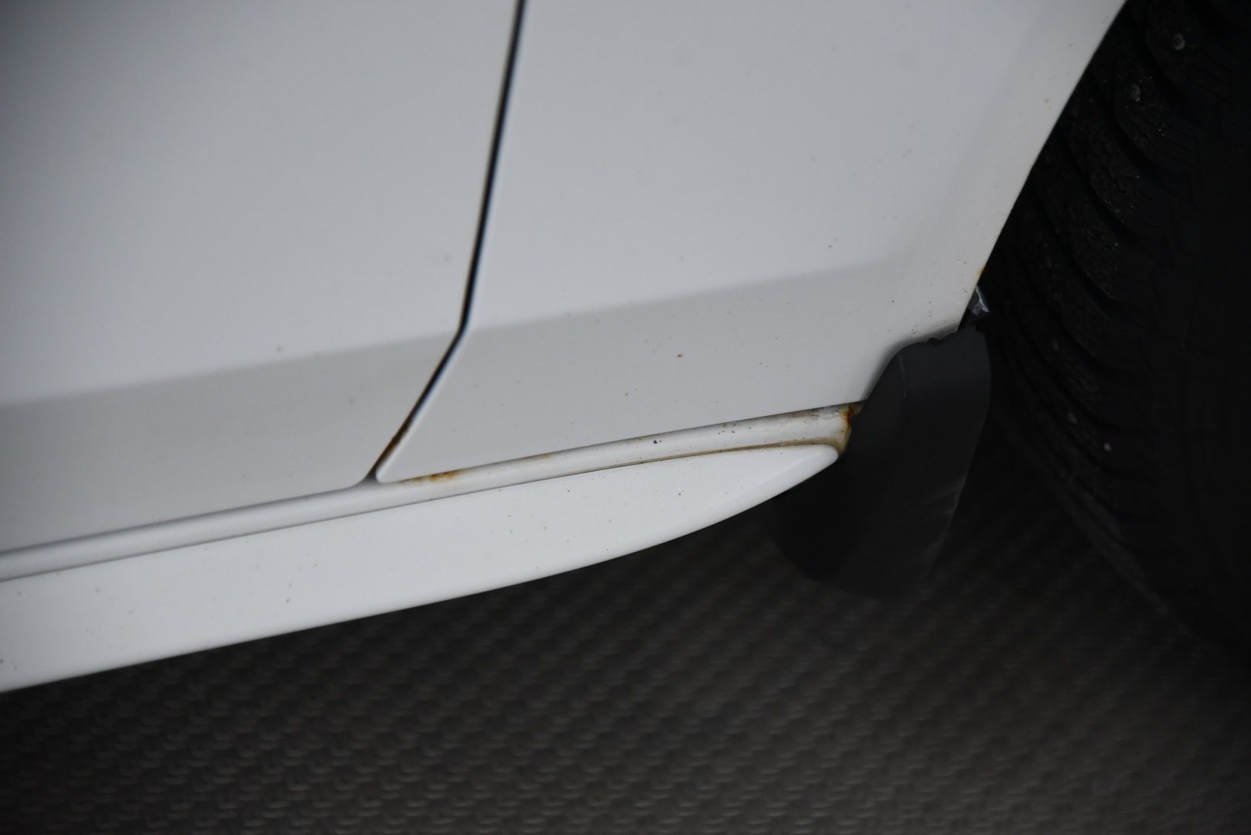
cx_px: 626
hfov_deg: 20.4
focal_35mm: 100
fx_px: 3476
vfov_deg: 13.7
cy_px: 418
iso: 4000
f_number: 4
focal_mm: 100
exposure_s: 1/250
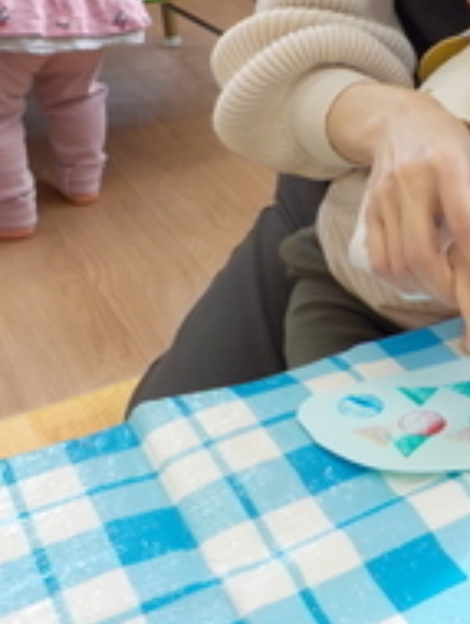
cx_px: 473
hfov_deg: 22.4
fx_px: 1138
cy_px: 23
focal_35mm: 63
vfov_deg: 29.0
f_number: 3.3
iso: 125
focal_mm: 4.1
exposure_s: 1/60
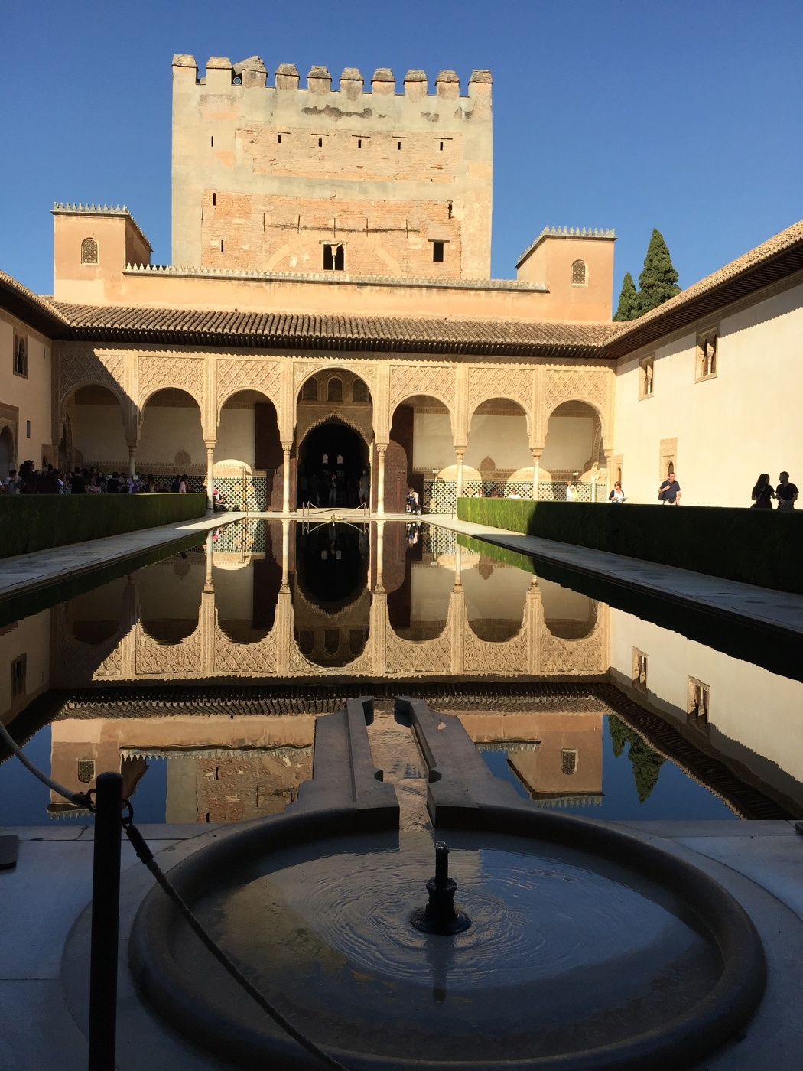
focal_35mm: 29
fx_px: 897
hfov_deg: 48.2
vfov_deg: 61.7
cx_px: 402
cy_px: 536
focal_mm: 4.15
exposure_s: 1/1980
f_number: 2.2
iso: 32
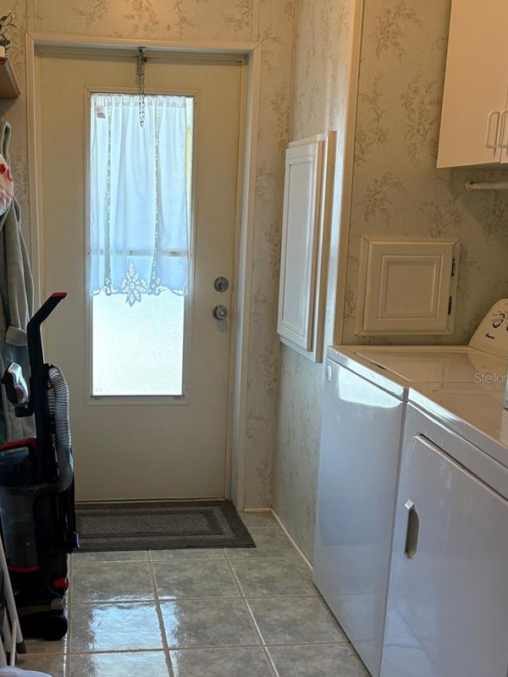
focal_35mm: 39
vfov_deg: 47.8
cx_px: 153
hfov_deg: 36.3
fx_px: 763
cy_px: 377
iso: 125
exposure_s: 1/60
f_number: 1.6
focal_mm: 5.96
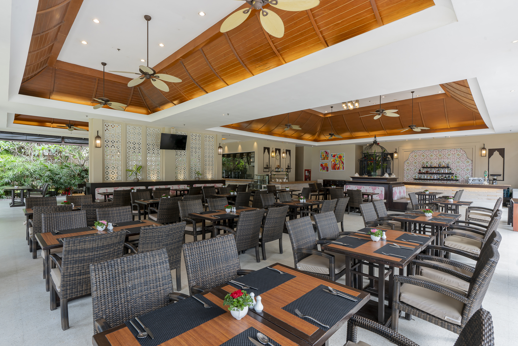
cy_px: 173
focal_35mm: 16
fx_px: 230
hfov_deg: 96.7
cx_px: 259
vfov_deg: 73.8
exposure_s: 1/8
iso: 250
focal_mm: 16
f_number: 13
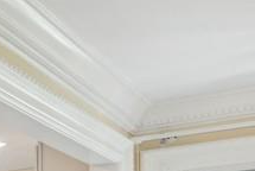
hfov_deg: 11.4
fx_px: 764
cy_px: 328
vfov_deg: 11.6
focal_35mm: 108
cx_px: -504
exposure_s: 1/2
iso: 100
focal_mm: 14.5
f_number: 11
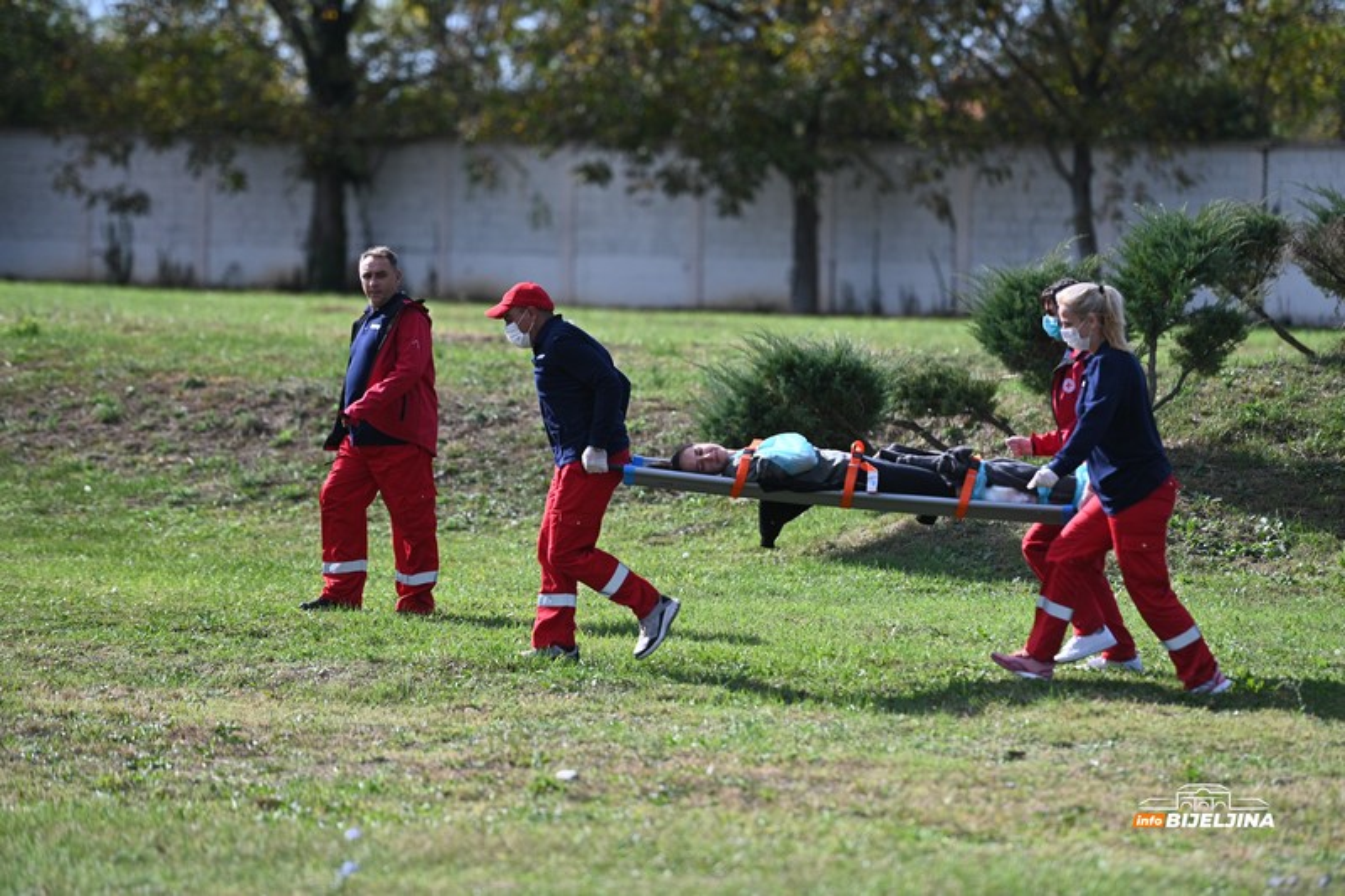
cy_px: 448
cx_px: 672
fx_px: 7283
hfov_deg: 10.6
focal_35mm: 195
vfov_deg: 7.0
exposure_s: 1/8000
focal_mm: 195
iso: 320
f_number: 2.8
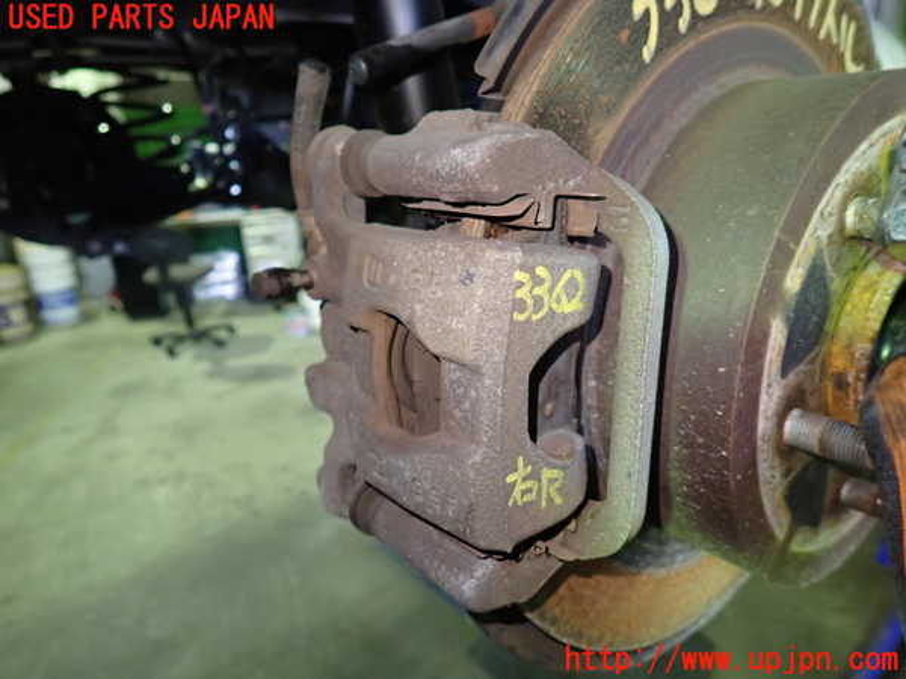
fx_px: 654
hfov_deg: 69.4
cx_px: 453
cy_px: 340
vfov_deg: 54.9
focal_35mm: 25
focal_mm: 4.5
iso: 500
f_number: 2
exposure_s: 1/30
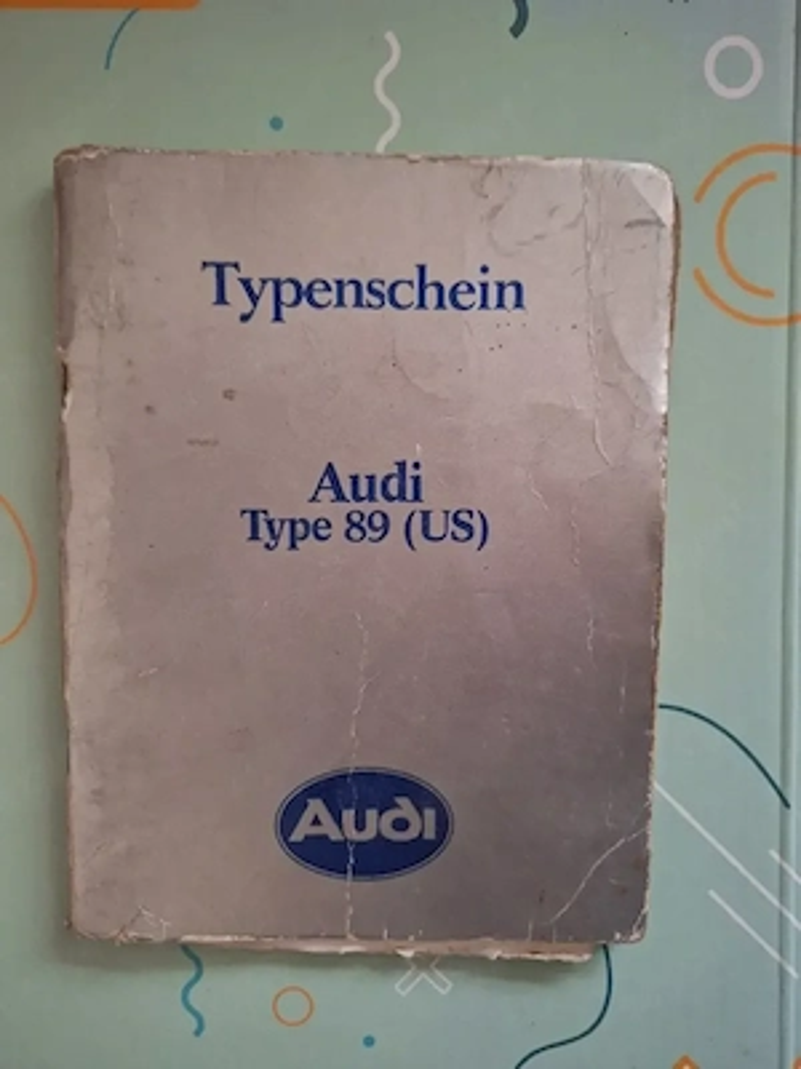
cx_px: 400
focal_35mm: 23
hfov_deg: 58.9
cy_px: 534
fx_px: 710
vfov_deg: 73.9
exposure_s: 1/25
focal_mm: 5.54
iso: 400
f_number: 1.8
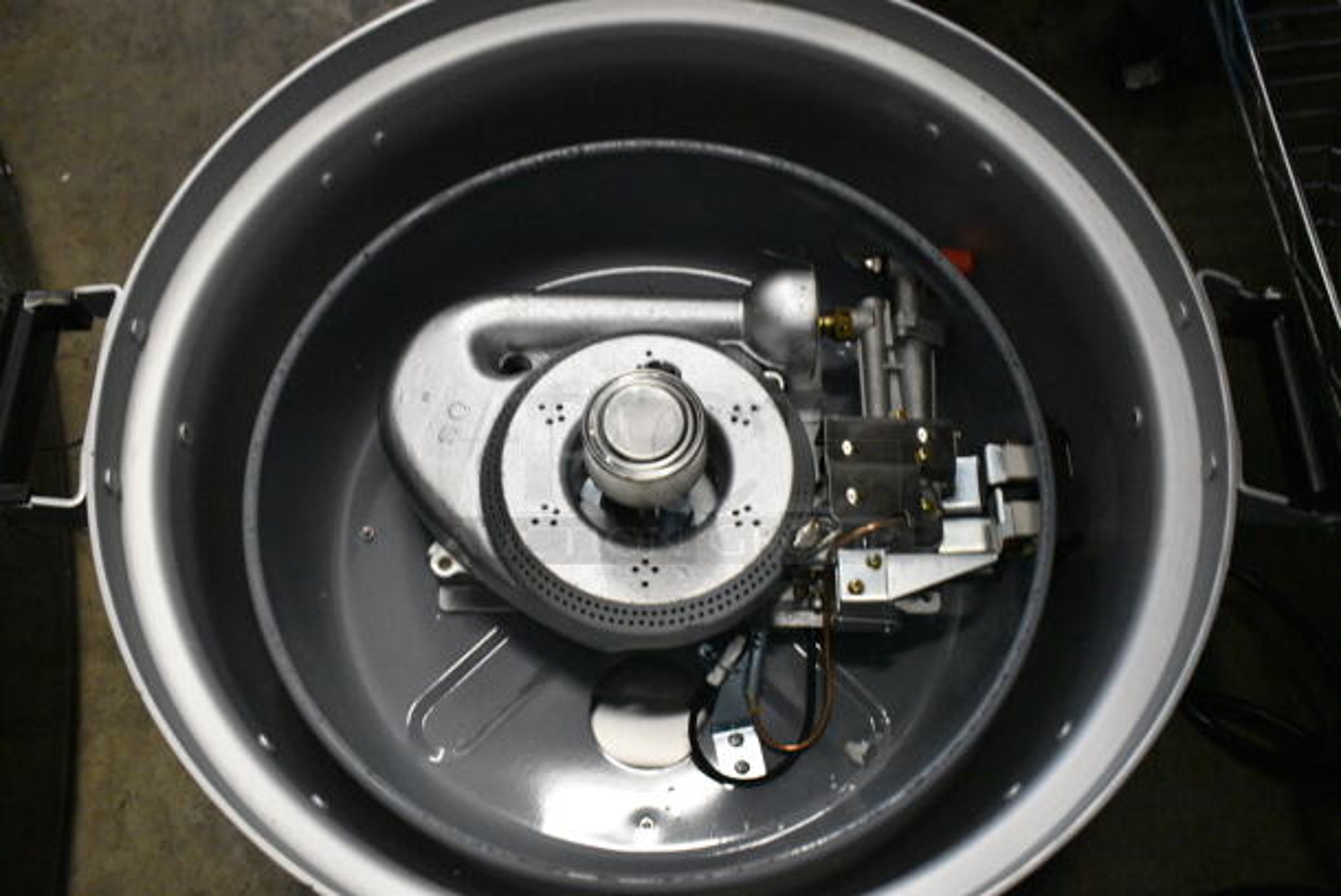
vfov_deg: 38.4
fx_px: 1286
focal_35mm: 34
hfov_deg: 55.1
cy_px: 448
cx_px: 670
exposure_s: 1/320
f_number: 7.1
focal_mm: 23
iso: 6400
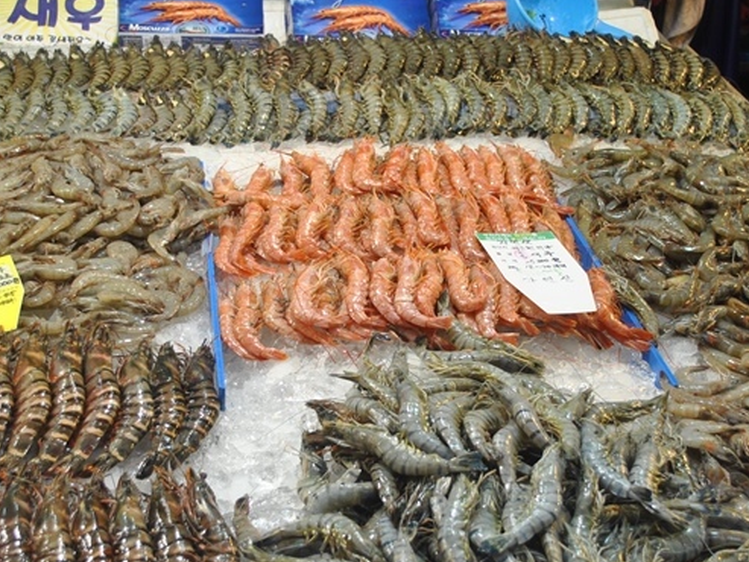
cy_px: 343
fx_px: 1169
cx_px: 333
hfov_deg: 35.5
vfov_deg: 27.0
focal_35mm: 54
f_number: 4
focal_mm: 24
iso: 200
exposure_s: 1/40
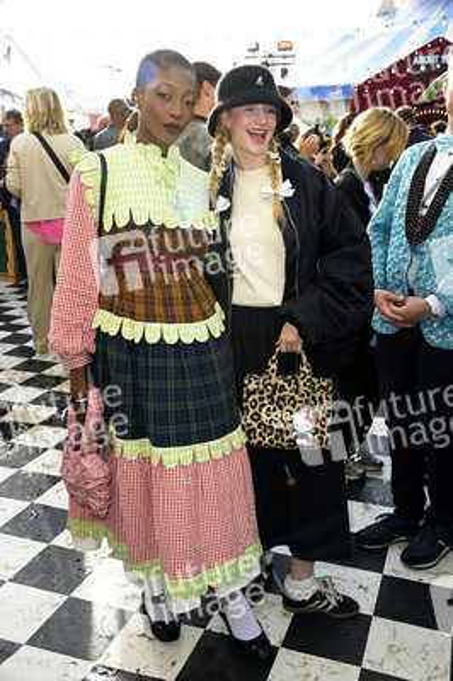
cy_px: 340
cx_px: 226
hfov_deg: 38.8
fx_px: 643
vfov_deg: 55.8
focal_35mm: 34
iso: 400
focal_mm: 34
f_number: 5.6
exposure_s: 1/250
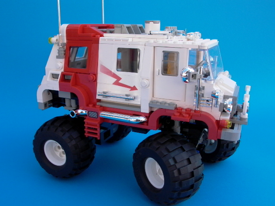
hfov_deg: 55.4
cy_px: 103
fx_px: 262
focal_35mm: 33
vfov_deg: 42.9
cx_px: 138
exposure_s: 1/218
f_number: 4.03
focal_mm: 7.13
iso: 100
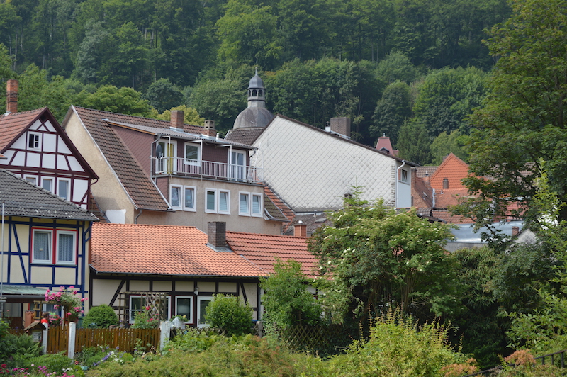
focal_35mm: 82
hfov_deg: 24.6
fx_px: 1298
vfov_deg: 16.5
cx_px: 284
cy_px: 188
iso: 100
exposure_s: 1/250
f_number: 7.1
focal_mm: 55
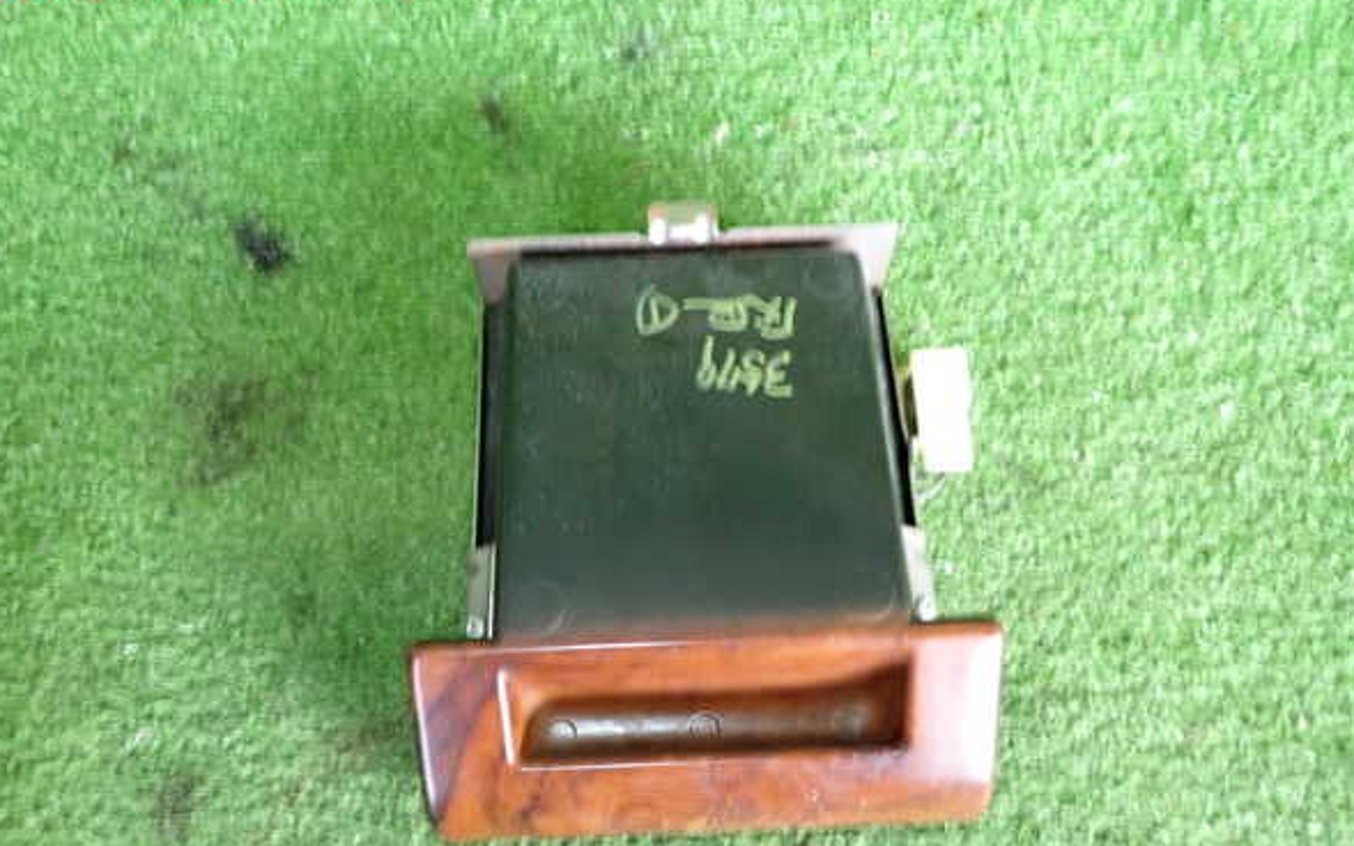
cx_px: 678
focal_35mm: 27
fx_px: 996
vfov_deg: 46.0
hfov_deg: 68.4
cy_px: 464
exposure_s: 1/10
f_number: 5.6
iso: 800
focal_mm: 4.5
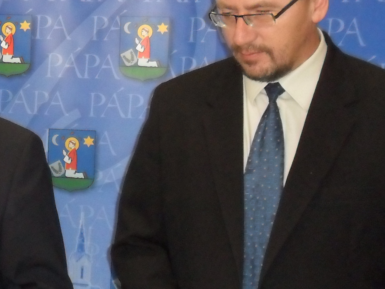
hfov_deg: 20.6
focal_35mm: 91
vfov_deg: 16.2
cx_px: -30
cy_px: 147
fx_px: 1012
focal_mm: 6.6
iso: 400
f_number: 4
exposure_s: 1/45
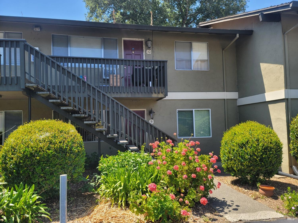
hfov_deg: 69.4
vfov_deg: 54.9
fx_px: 215
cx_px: 149
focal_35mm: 25
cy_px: 112
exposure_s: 1/375
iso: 20
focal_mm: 7
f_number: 1.8
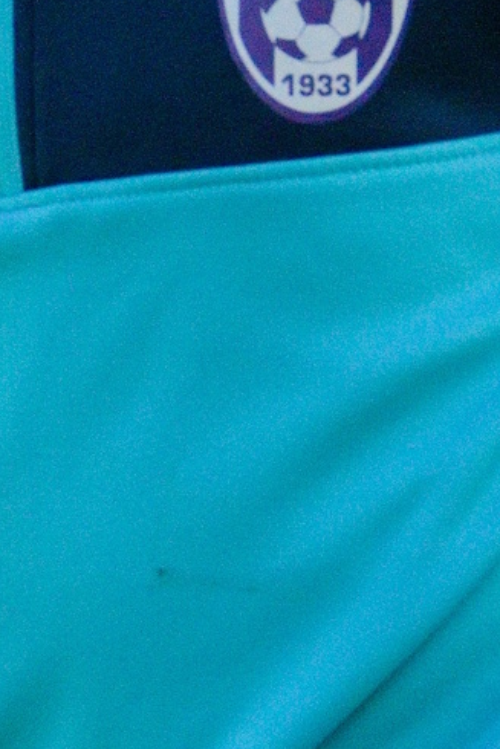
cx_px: -356
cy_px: 54
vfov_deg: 2.5
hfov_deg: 1.7
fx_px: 17028
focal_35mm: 818
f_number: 5
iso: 2200
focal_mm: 96
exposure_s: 1/4000
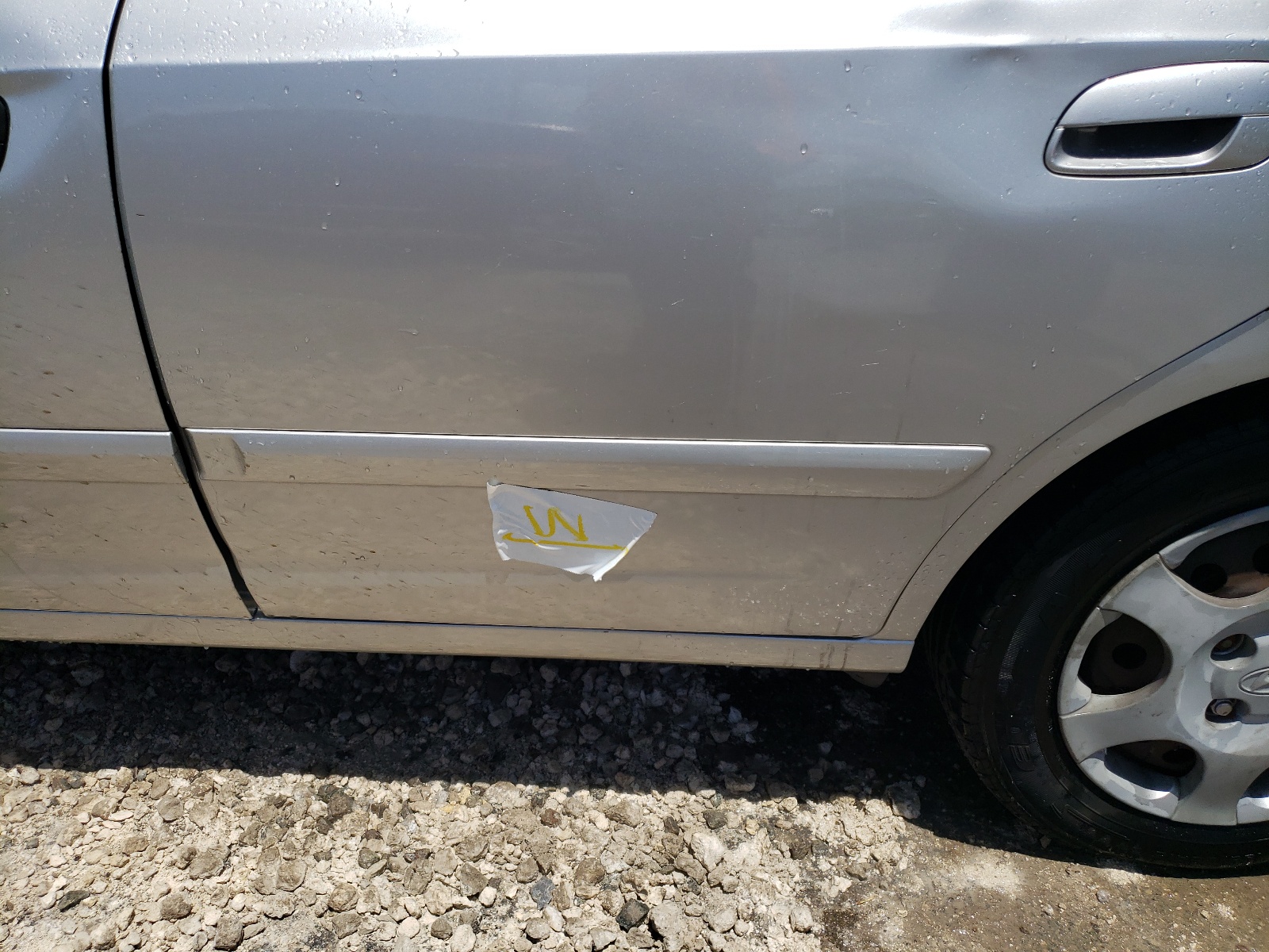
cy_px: 476
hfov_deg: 67.3
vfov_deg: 53.1
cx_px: 634
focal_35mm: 26
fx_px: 953
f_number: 1.5
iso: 50
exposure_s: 1/10000
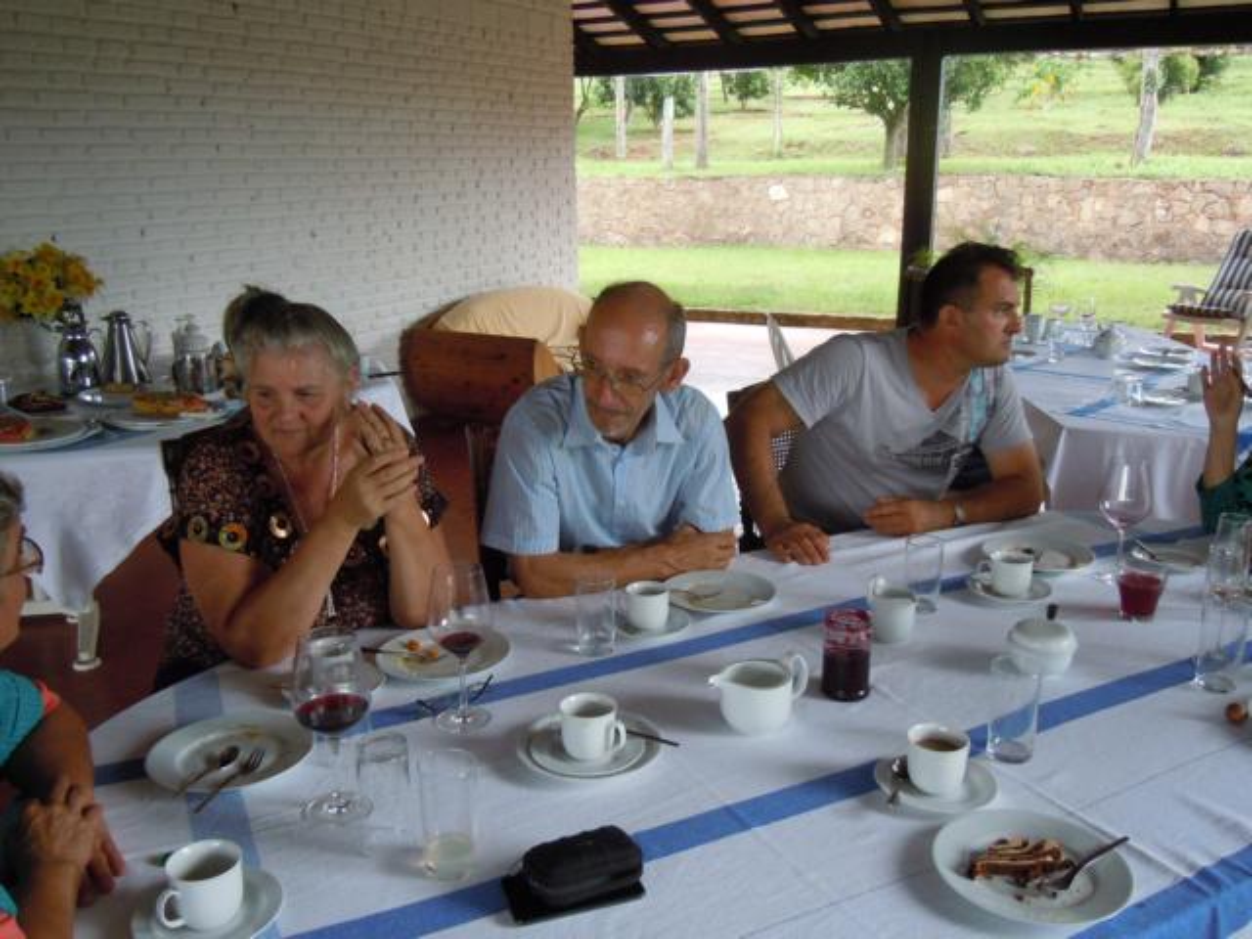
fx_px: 1085
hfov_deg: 60.0
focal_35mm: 30
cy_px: 470
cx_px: 626
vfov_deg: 46.8
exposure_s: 1/60
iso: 400
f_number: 3.5
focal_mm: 5.4
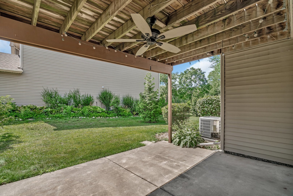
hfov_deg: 96.7
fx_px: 130
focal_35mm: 16
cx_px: 146
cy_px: 98
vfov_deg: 73.7
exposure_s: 1/80
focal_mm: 16
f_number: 9
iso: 400
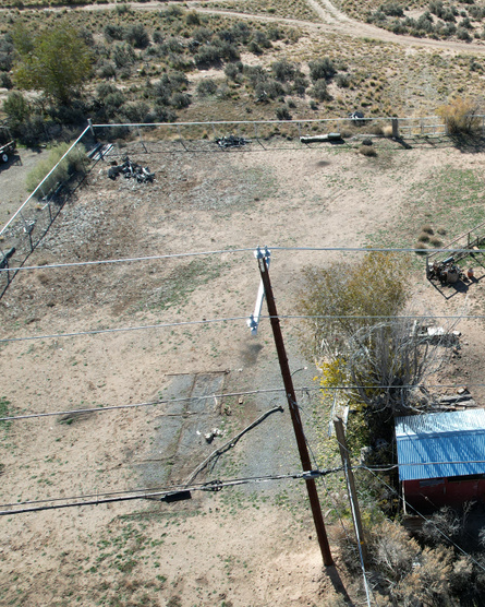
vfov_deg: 47.8
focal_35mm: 38
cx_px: 496
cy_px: 342
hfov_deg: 35.1
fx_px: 682
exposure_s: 1/1000
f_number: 2.8
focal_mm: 8.38
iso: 100
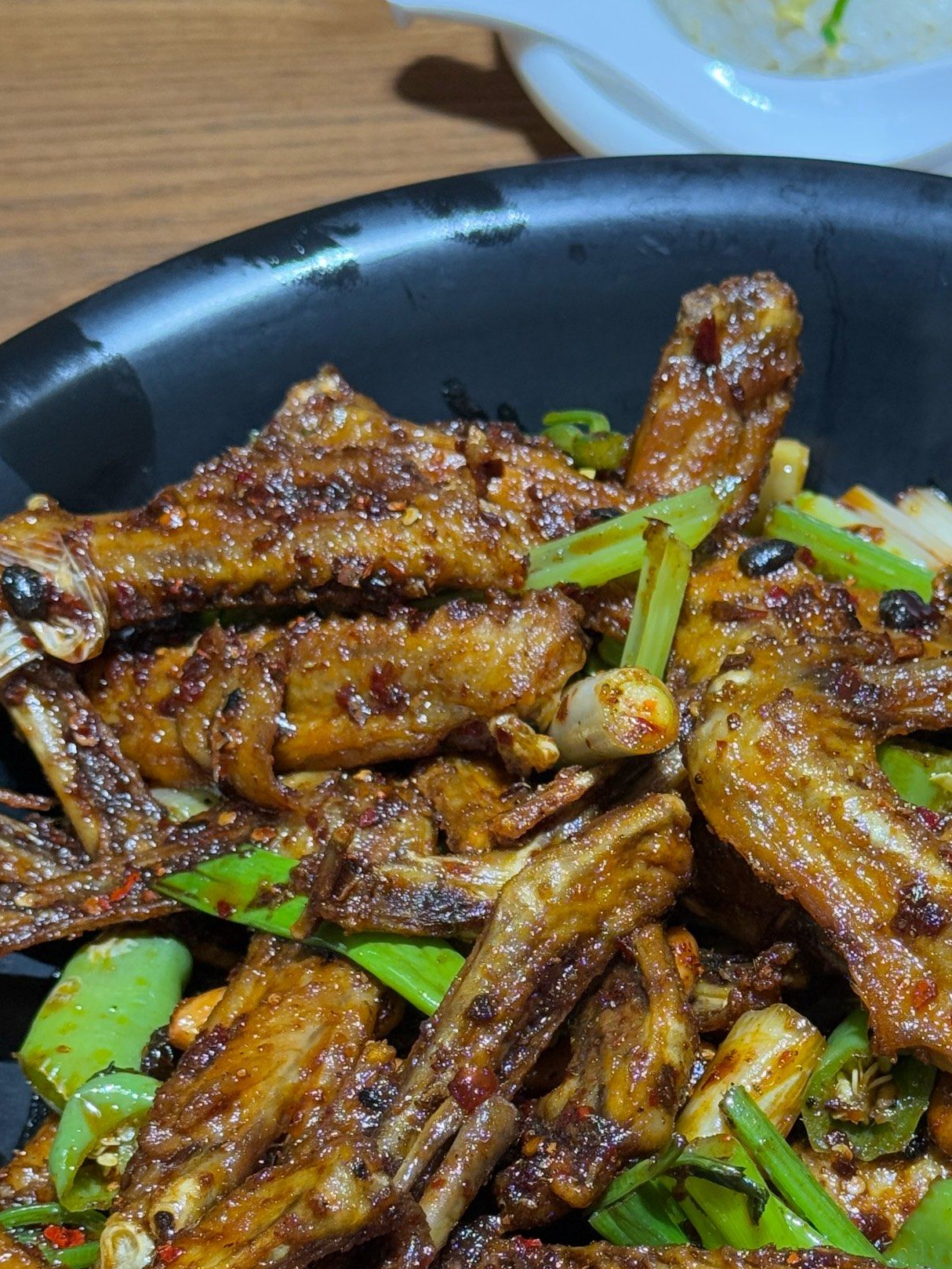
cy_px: 907
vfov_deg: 23.9
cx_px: 667
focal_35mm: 81
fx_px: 2969
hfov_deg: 18.1
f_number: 1.78
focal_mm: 6.76
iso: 200
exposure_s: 1/100
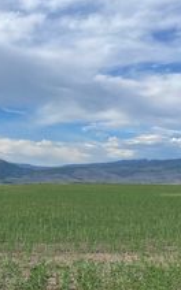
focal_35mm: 65
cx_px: 110
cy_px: 200
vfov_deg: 31.2
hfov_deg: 19.9
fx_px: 514
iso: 32
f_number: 1.6
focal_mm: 4.2
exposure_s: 1/2506
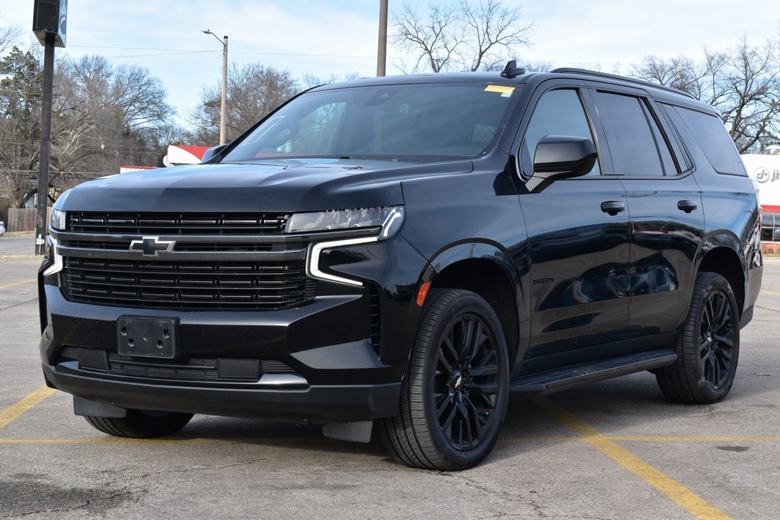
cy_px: 260
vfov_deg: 18.9
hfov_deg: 28.1
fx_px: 1560
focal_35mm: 72
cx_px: 390
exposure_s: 1/200
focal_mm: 48
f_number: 10
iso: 400
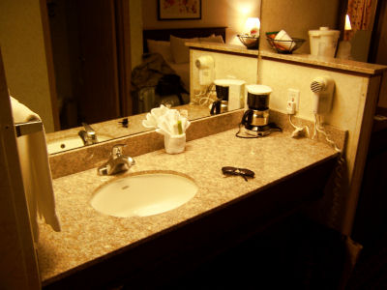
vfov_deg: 42.9
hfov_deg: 55.4
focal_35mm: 33
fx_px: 369
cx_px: 194
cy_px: 145
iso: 80
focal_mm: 5.5
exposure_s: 1/8
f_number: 3.4
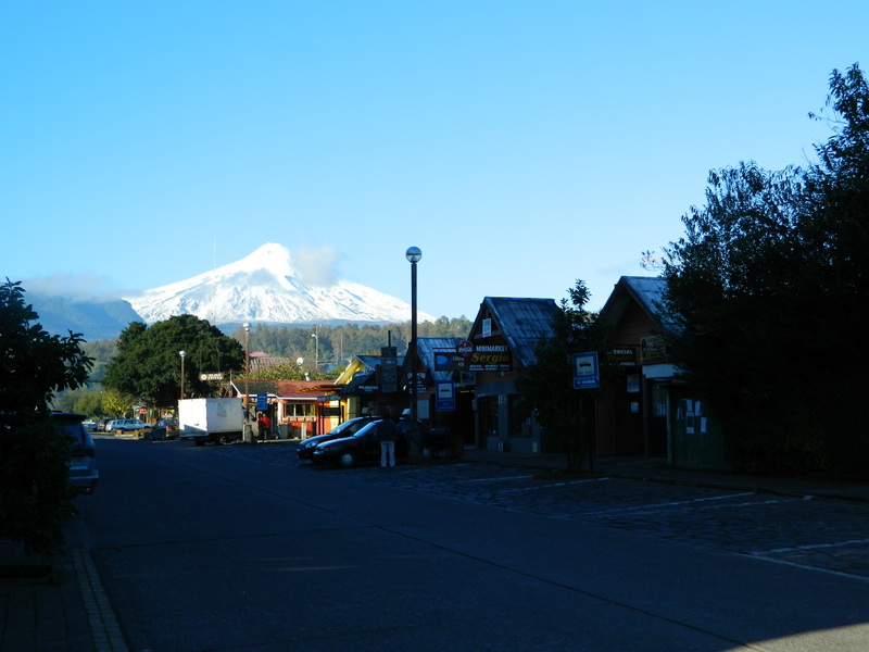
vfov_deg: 30.9
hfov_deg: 40.4
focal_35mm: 47
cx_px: 434
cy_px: 326
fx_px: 1180
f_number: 3.6
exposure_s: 1/400
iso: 80
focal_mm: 8.4
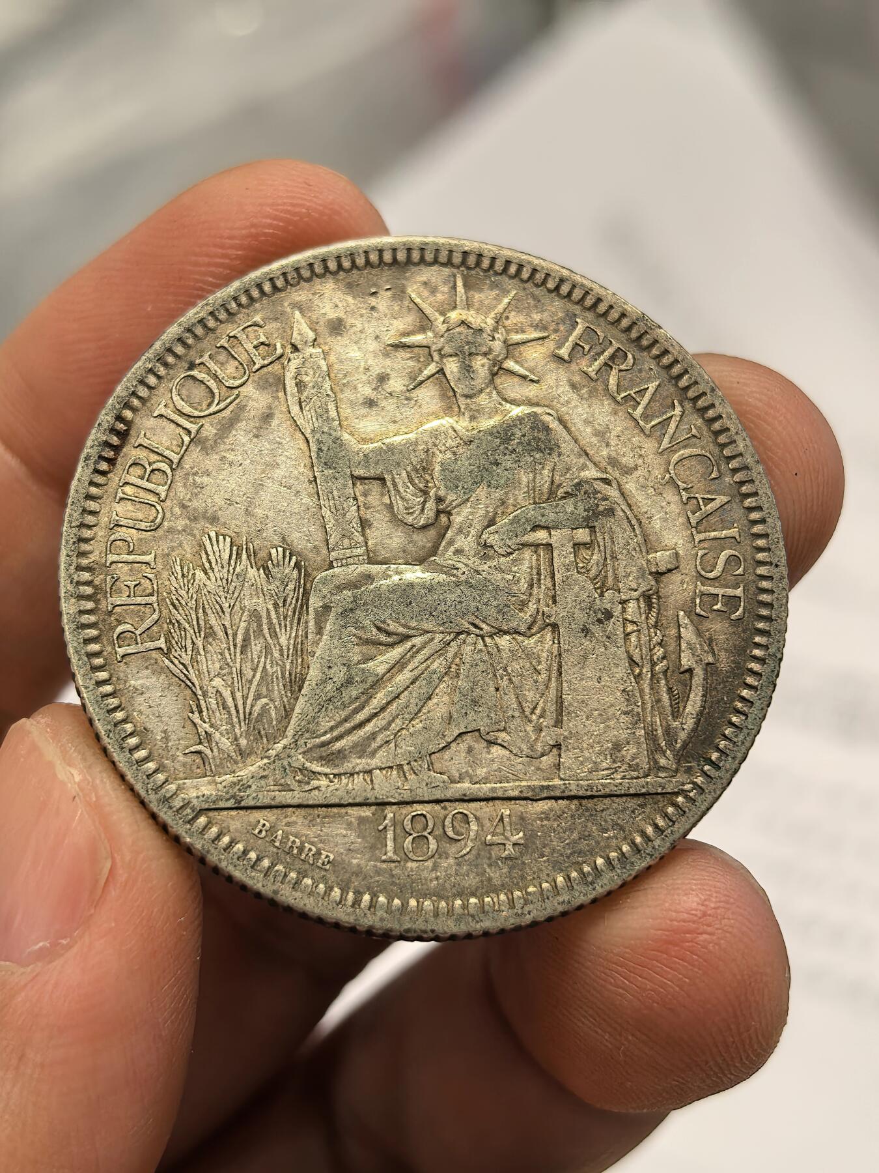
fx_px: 1828
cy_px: 586
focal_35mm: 54
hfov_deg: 27.0
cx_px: 440
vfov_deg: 35.5
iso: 320
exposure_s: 1/100
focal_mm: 6.98
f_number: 2
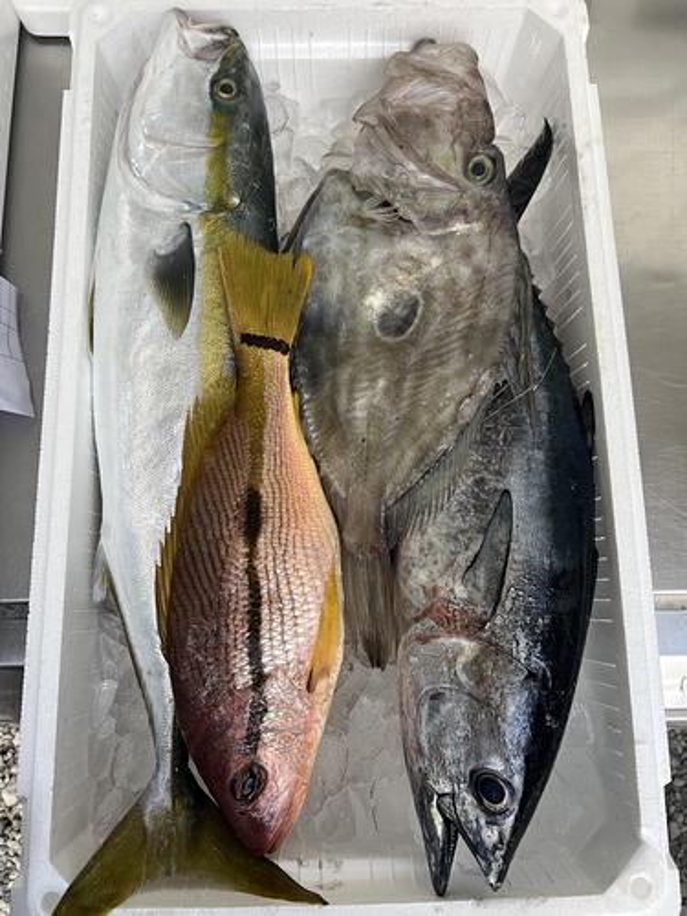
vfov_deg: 67.3
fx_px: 688
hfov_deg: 53.1
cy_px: 458
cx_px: 344
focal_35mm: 26
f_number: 1.5
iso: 40
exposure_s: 1/168
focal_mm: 5.7
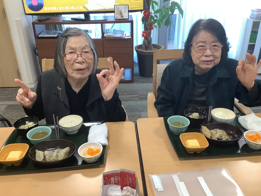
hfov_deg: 56.8
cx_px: 130
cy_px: 96
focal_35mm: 32
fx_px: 241
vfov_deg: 44.2
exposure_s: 1/60
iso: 125
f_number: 2.4
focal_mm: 3.3
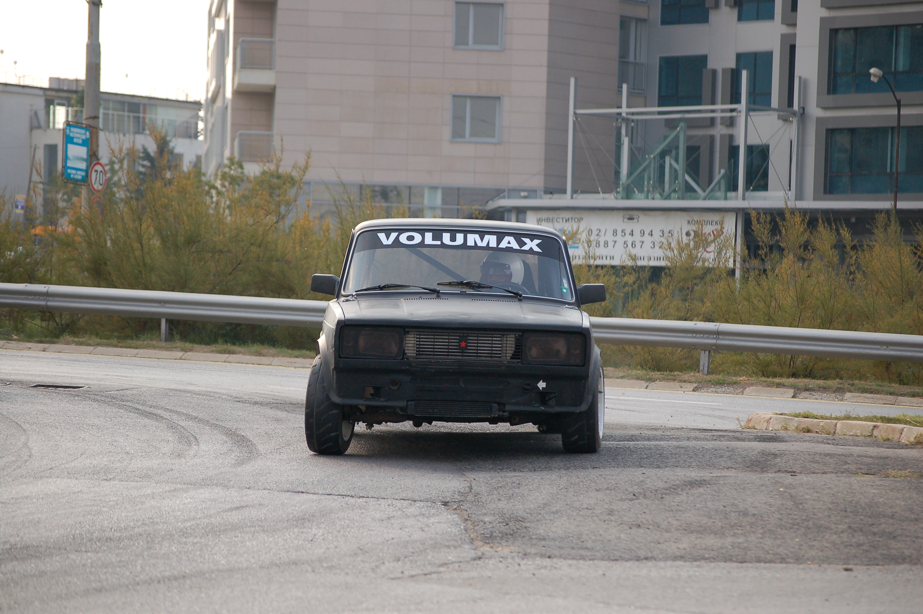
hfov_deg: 14.0
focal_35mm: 147
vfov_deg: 9.3
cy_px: 307
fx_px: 3766
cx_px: 462
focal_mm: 98
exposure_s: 1/1000
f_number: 4.5
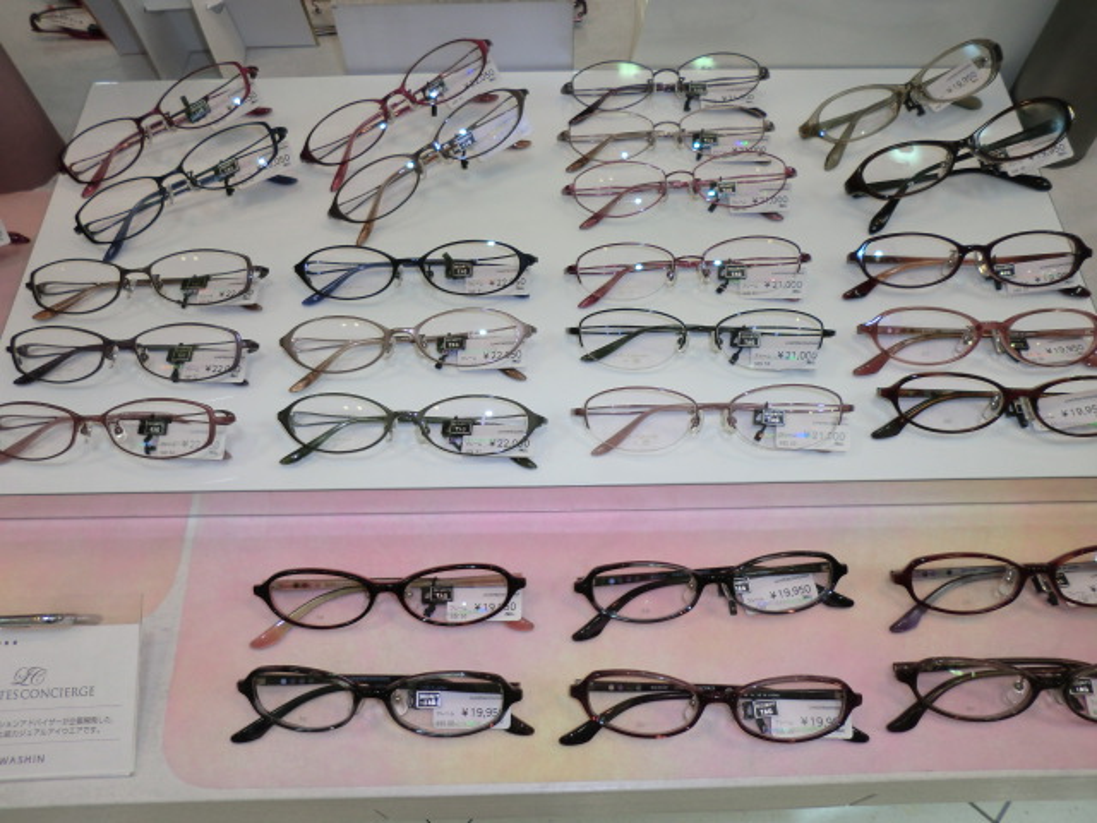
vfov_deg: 51.4
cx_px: 548
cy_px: 412
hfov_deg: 65.3
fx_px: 856
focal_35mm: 27
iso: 64
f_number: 3.2
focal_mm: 4.9
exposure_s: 1/60
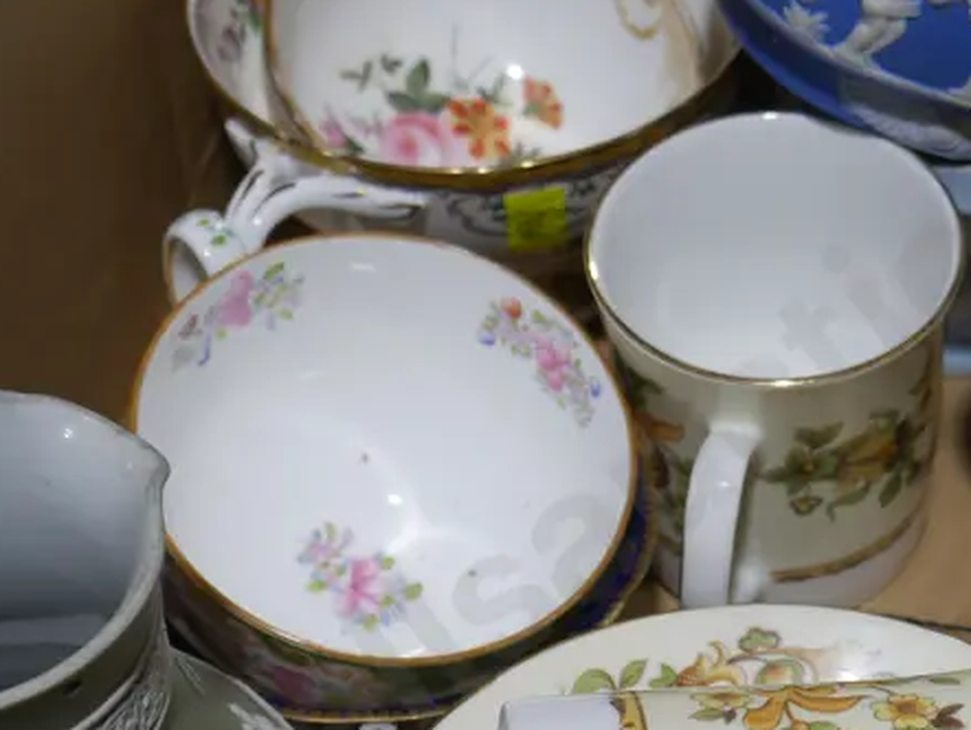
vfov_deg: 14.5
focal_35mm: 102
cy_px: 465
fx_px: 2863
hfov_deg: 19.2
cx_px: 688
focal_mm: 22
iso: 200
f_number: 4.7
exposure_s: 1/100
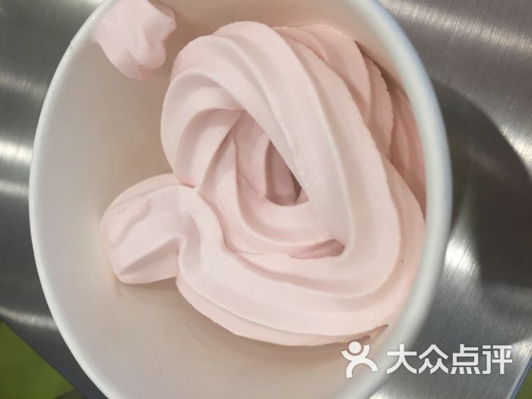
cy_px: 200
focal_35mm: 29
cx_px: 266
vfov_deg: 48.2
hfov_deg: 61.7
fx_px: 446
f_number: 2.2
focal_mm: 4.15
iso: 50
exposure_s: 1/30
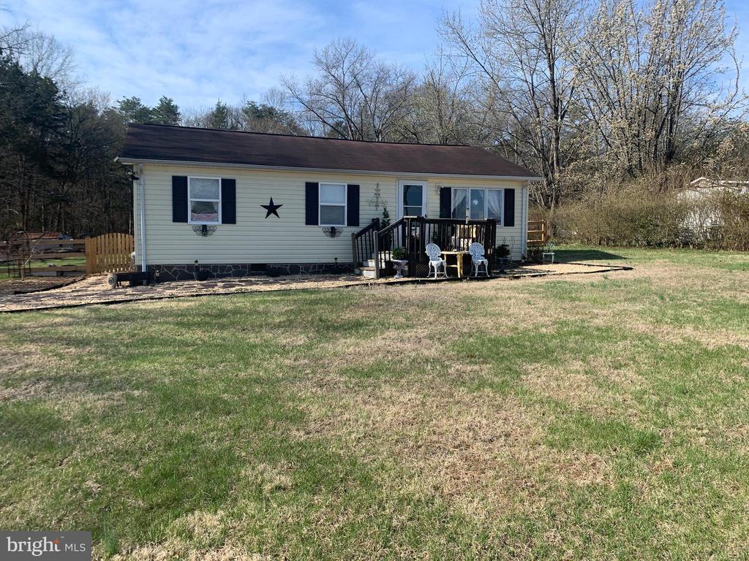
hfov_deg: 67.3
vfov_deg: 53.1
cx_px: 374
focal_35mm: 26
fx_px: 563
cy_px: 280
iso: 25
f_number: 1.8
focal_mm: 4.25
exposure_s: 1/1447
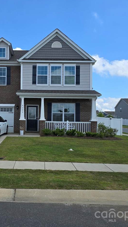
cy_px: 112
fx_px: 205
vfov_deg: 58.0
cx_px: 26
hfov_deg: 33.7
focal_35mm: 34
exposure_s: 1/740
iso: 12
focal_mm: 6.3
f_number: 1.7
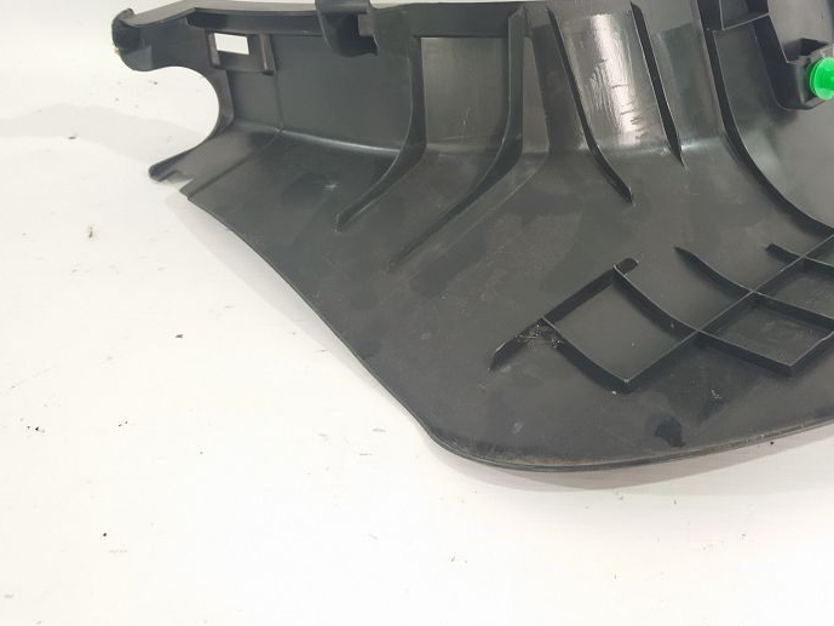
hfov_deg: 38.8
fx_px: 1133
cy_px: 128
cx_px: 671
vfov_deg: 30.2
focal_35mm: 47
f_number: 1.79
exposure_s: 1/50
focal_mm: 4.71
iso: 219
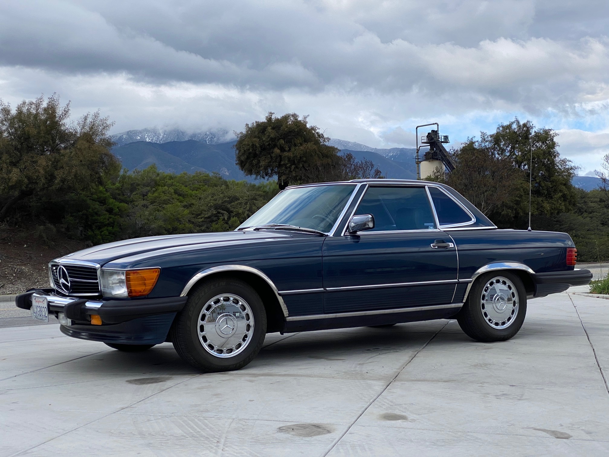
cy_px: 228
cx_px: 304
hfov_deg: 36.8
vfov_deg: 28.0
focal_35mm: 52
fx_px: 915
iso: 20
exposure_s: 1/1295
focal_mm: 6
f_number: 2
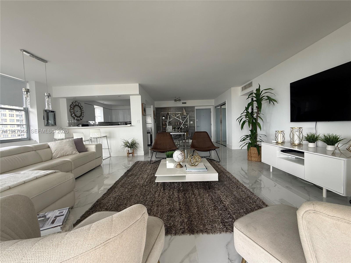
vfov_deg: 85.7
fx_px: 142
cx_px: 176
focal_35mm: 14
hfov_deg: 102.1
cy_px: 132
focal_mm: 2.22
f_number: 2.2
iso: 64
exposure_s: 1/99
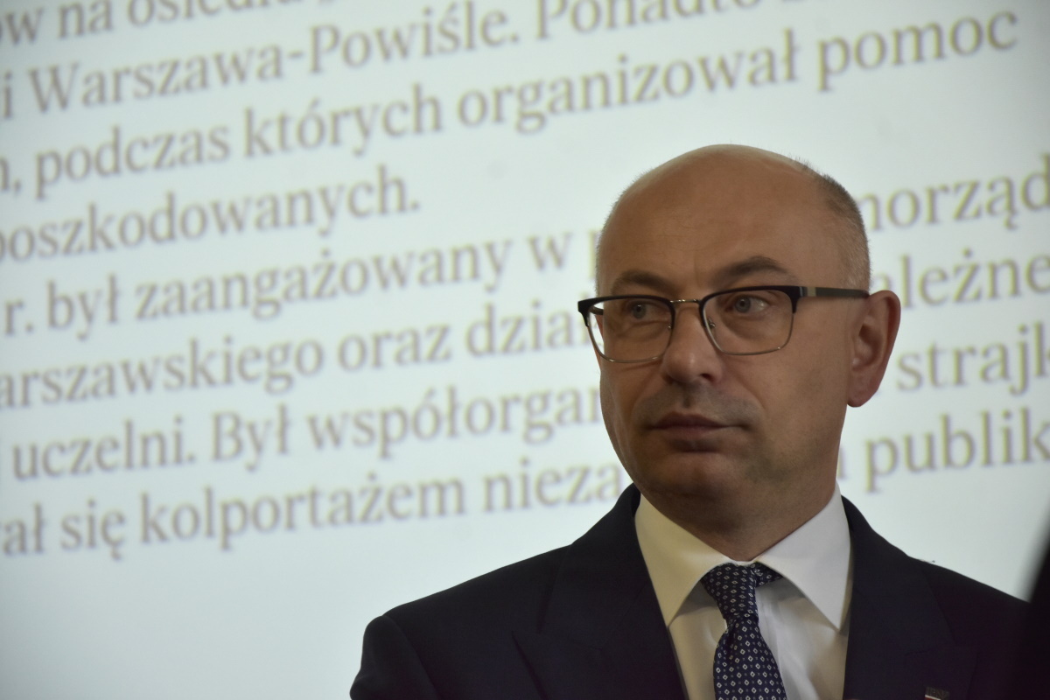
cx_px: 525
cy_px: 350
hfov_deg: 13.0
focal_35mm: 158
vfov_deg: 8.7
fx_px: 4593
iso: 1100
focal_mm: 105
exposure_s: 1/250
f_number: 5.6
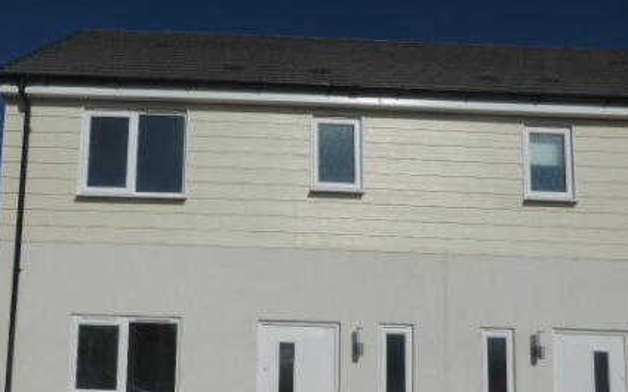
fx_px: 599
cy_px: 289
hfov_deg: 54.5
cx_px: 226
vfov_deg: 35.5
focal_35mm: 35
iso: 100
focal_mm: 4.3
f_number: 5
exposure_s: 1/2000
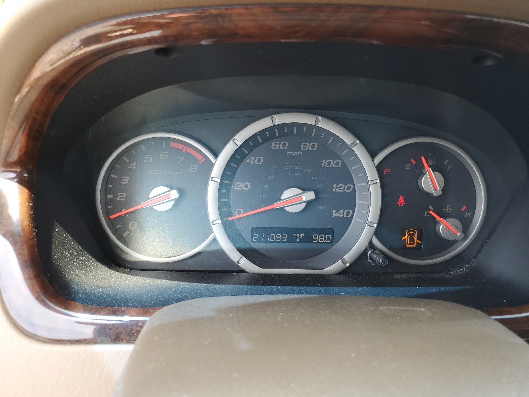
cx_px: 264
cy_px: 198
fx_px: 397
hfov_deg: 67.3
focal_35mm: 26
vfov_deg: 53.1
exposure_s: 1/120
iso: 54
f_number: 1.5
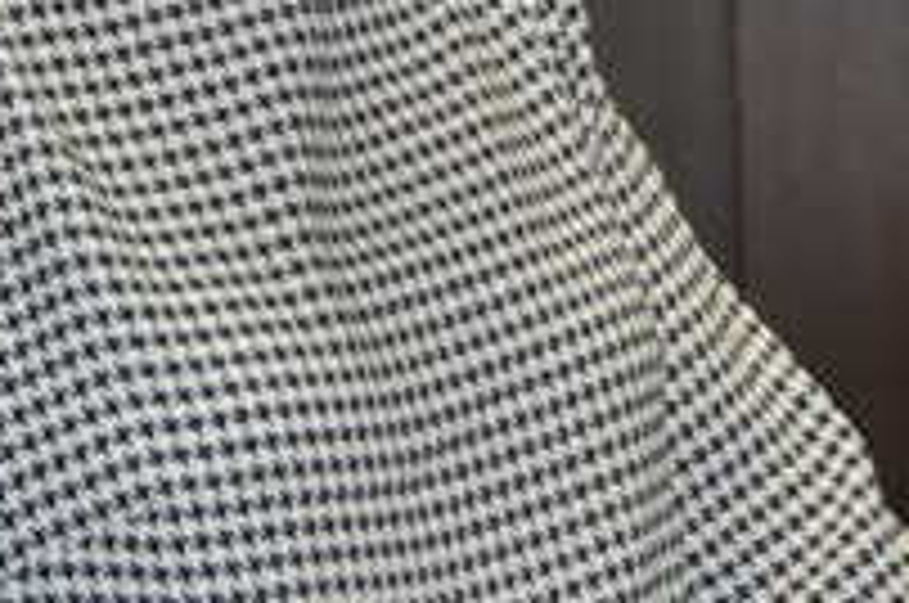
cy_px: -43
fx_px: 12277
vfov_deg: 2.8
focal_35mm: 487
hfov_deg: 4.2
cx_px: 270
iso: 800
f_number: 5
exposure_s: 1/60
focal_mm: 80
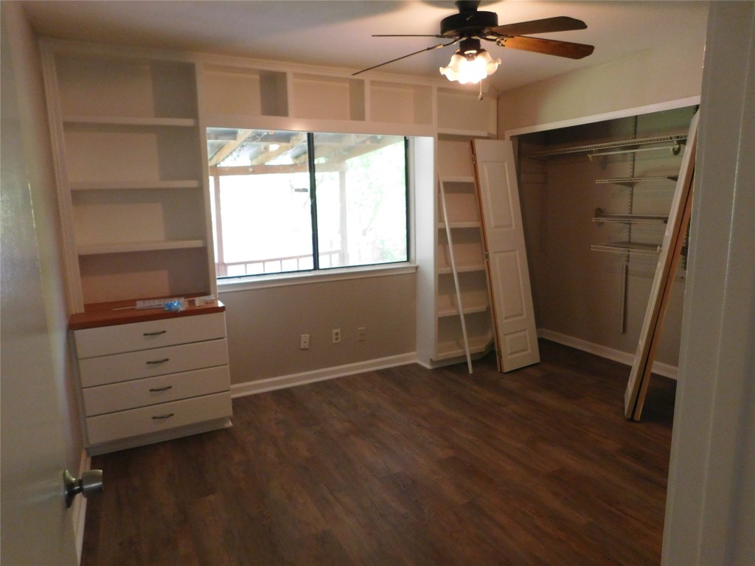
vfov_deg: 58.9
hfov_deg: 73.9
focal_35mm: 23
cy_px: 283
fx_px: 502
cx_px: 378
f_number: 3
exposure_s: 1/25
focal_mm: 4
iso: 400
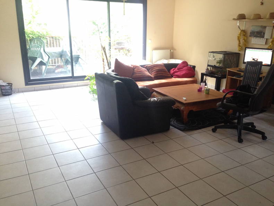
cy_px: 103
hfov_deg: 55.4
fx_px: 261
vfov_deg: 42.9
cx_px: 137
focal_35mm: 33
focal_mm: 4.12
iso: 160
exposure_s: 1/20
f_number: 2.4
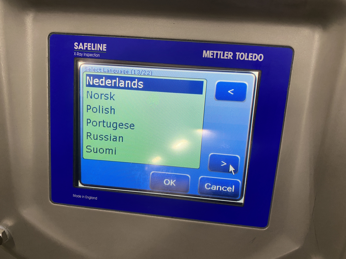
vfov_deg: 53.1
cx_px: 173
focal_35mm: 26
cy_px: 130
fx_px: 260
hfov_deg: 67.3
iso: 160
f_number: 1.8
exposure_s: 1/50
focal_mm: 4.25
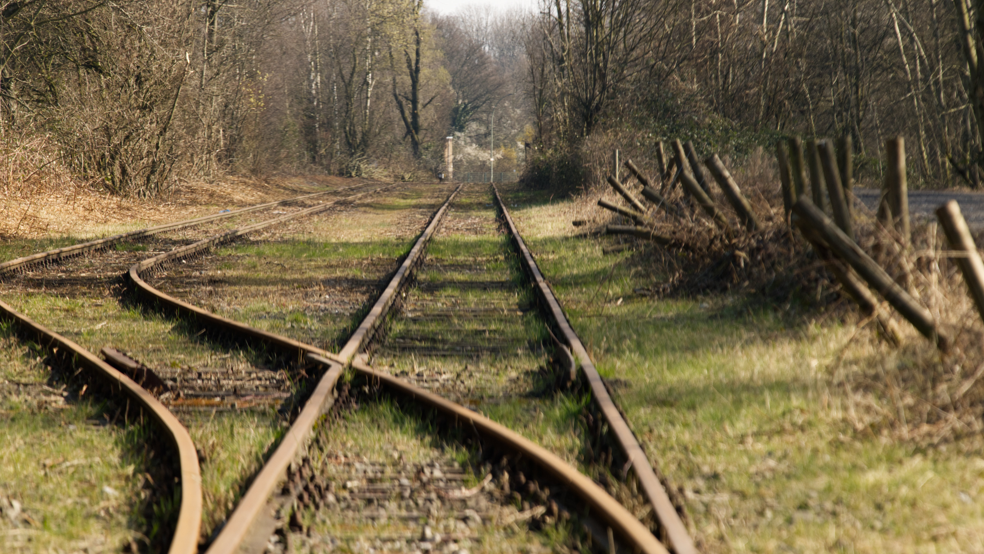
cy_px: 242
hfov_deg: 8.9
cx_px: 445
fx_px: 6288
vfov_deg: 5.0
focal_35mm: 241
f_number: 8
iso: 800
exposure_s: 1/320
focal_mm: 200
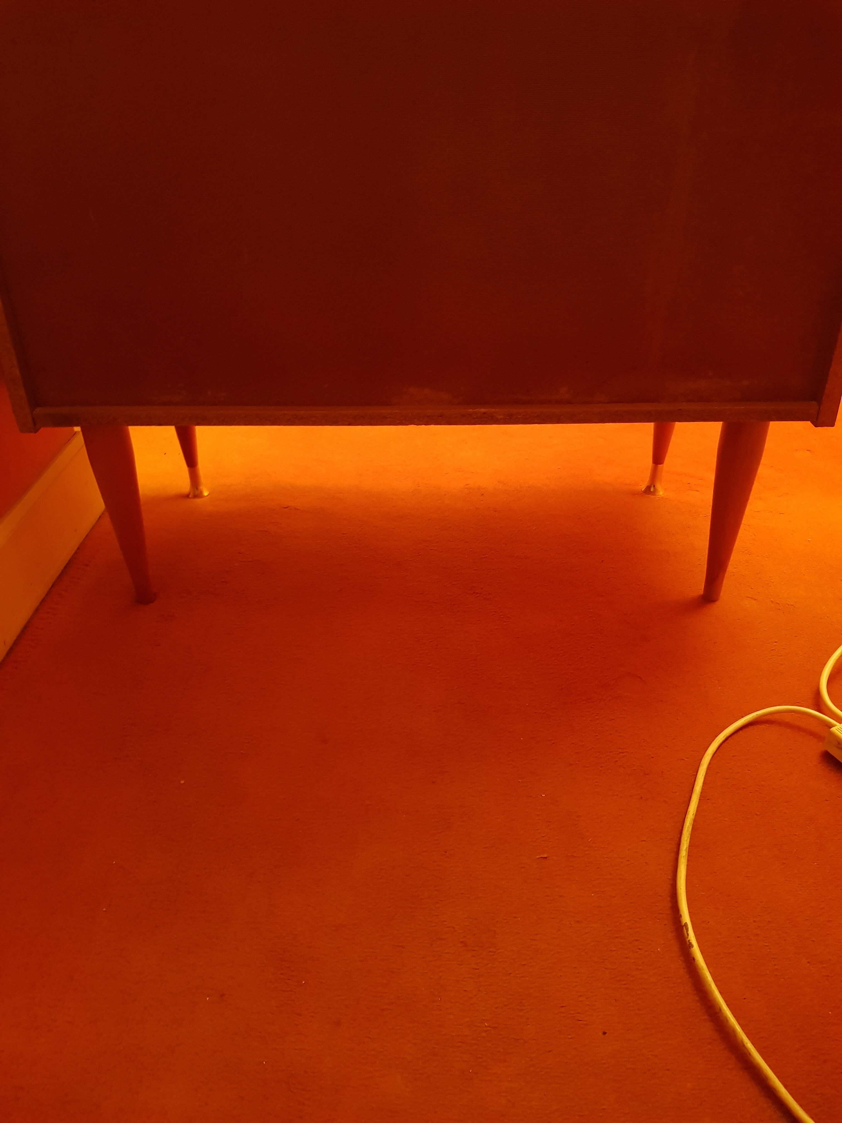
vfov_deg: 67.3
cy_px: 562
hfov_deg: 53.1
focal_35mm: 26
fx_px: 843
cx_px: 421
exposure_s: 1/10
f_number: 1.7
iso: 400
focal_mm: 4.3
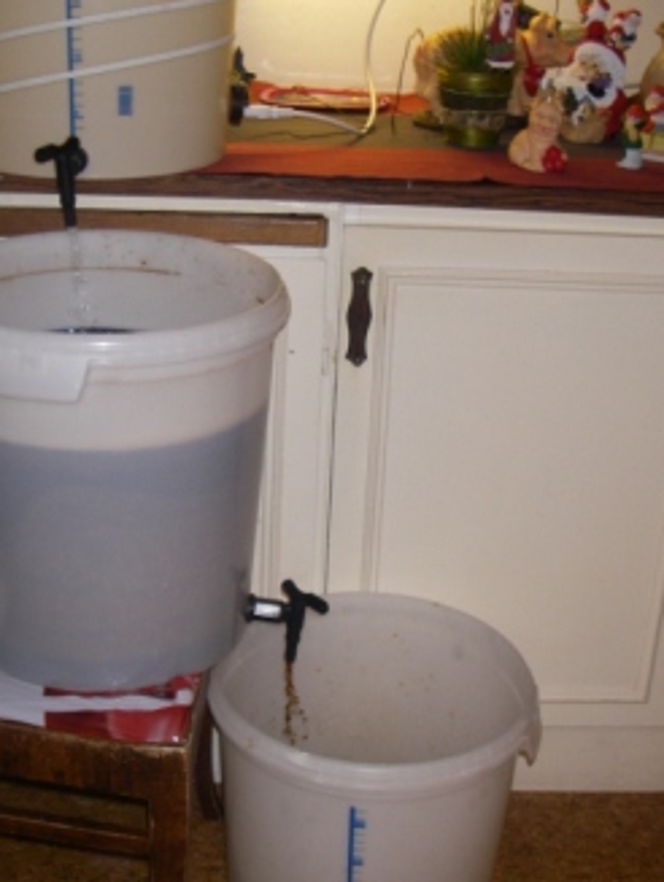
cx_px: 292
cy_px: 450
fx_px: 1327
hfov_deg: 28.1
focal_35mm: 52
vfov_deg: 36.8
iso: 160
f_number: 3.3
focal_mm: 6.3
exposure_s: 1/40
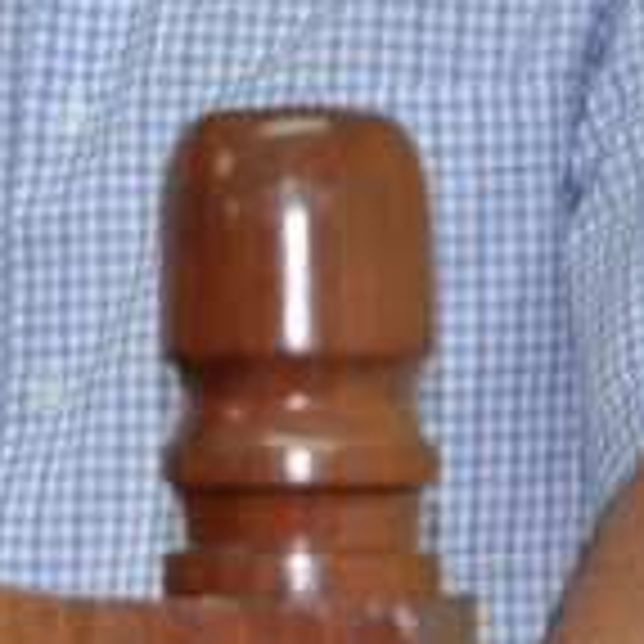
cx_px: -374
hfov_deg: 2.5
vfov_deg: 2.5
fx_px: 14713
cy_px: -336
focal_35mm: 699
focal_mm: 98
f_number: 5.6
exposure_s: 1/60
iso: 640
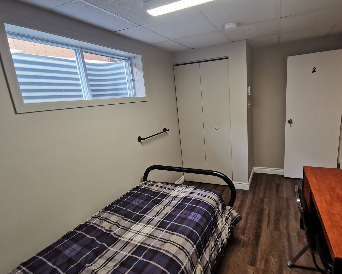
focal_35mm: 19
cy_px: 139
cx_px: 196
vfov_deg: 70.8
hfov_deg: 82.7
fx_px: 192
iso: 250
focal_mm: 2.35
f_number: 2.2
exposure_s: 1/60
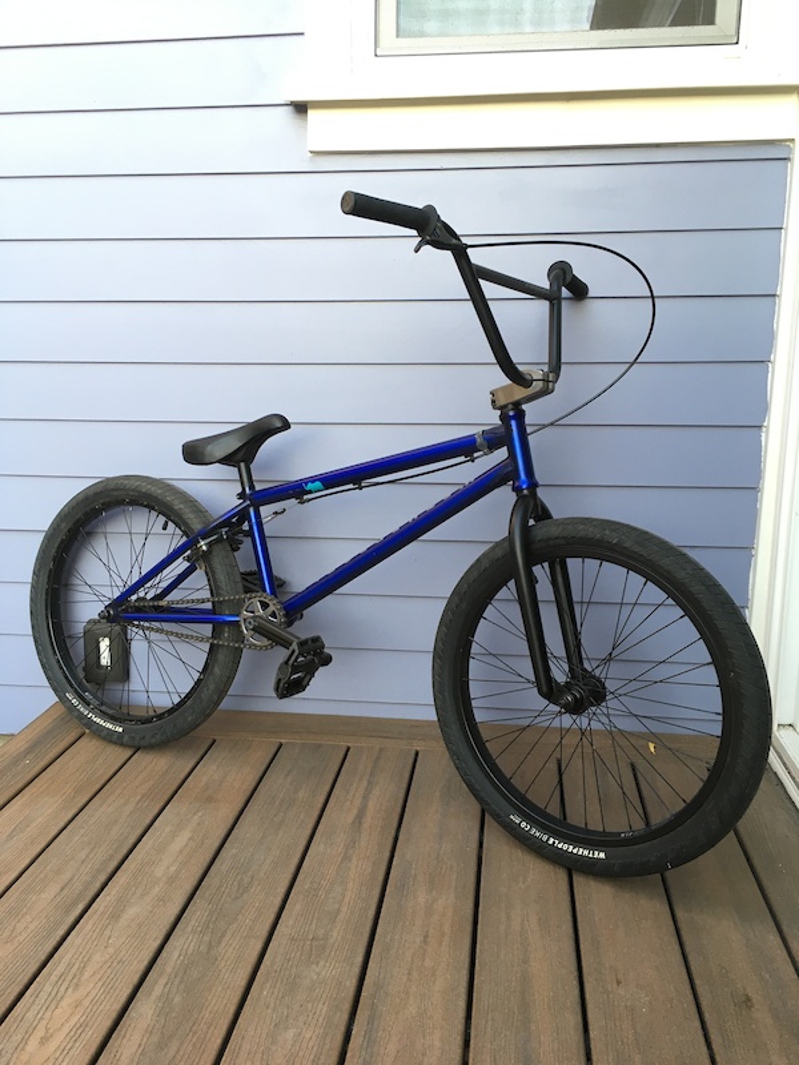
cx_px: 400
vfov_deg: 61.7
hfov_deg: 48.2
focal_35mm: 29
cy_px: 532
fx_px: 892
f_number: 2.2
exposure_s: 1/30
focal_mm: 4.15
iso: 50
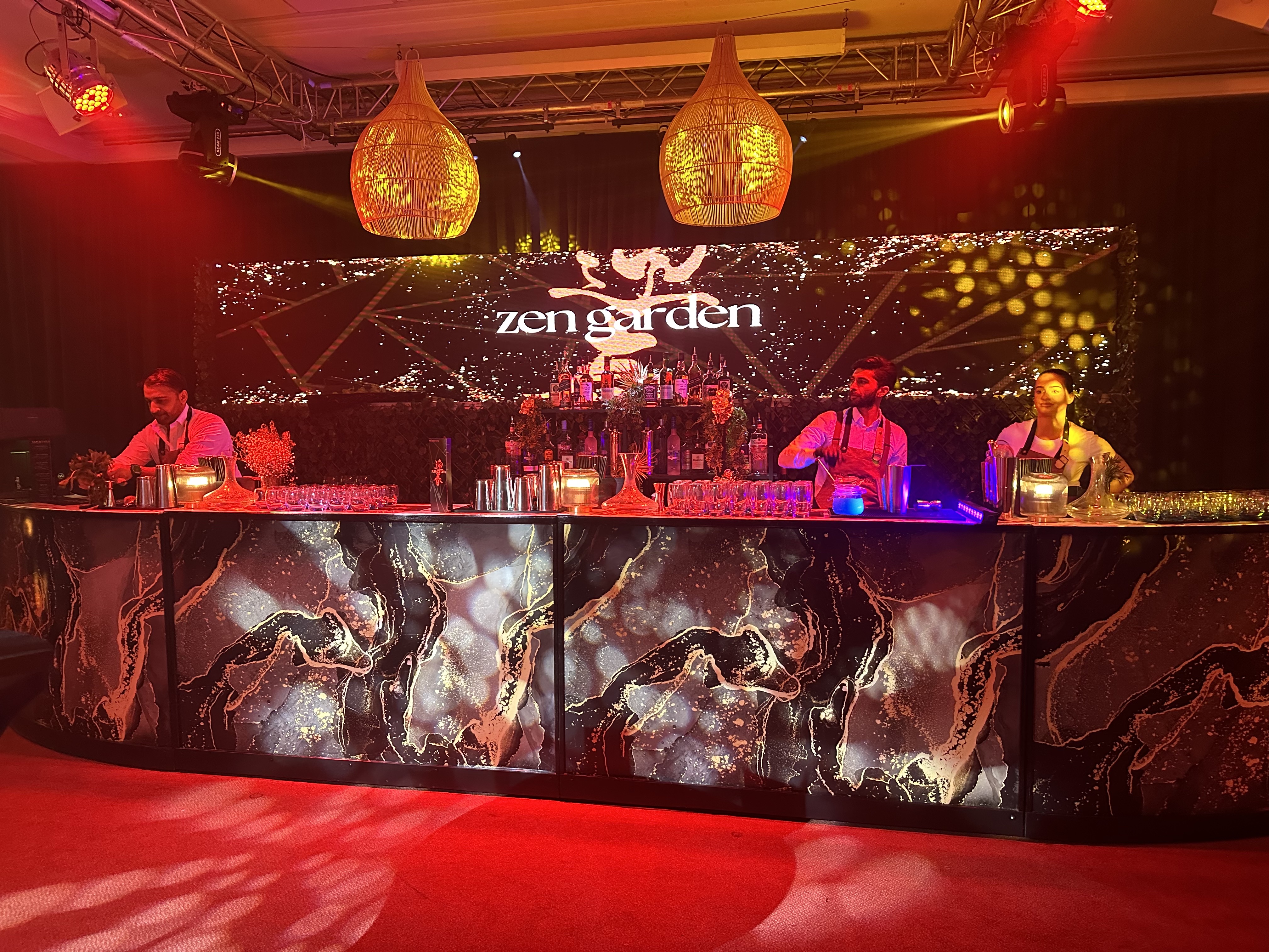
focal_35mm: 24
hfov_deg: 71.6
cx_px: 634
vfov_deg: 56.8
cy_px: 476
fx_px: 880
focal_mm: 6.86
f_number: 1.78
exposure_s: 1/60
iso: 640
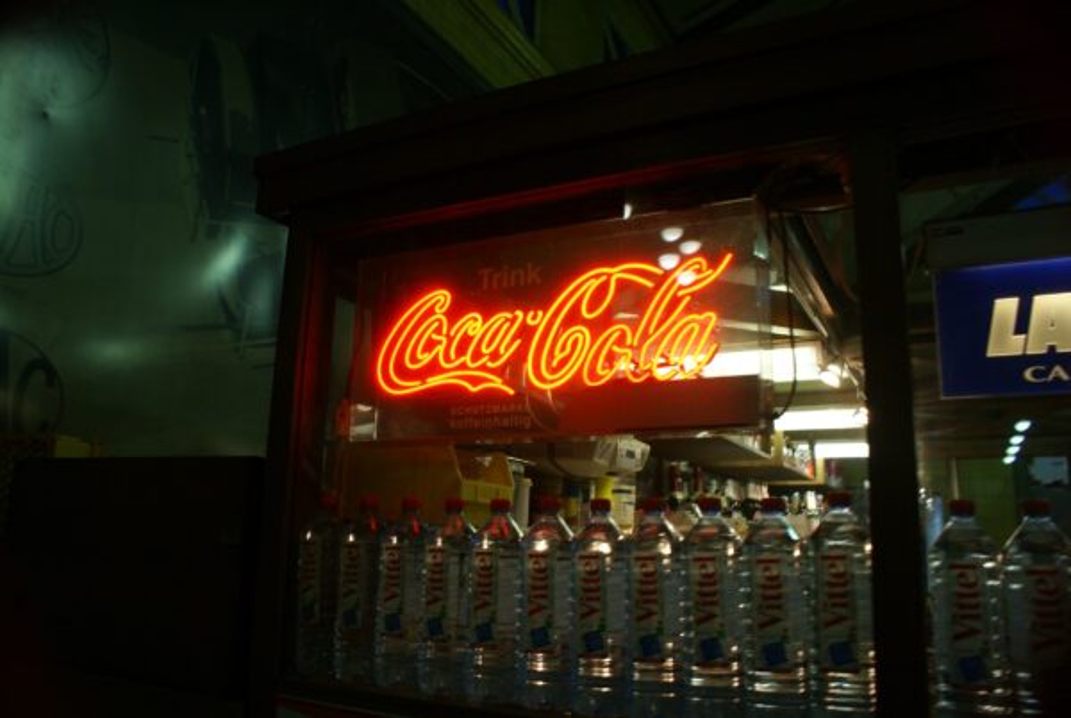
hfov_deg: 67.3
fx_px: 804
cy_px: 359
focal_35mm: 27
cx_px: 536
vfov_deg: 48.1
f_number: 3.5
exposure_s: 1/30
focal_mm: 18
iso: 125
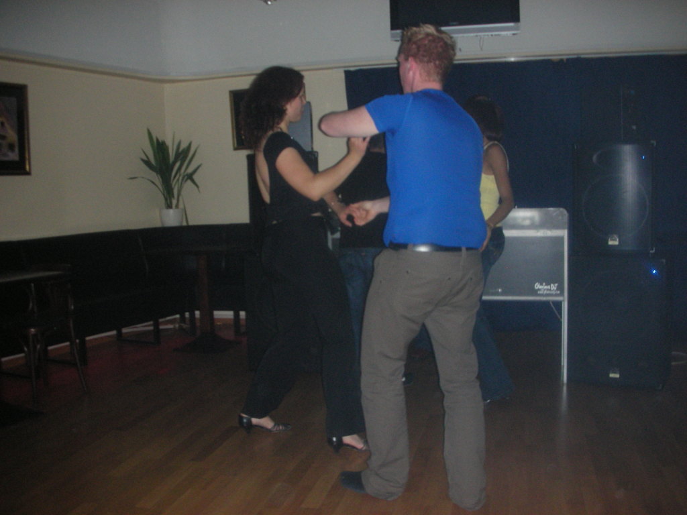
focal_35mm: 35
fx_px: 695
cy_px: 258
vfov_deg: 40.7
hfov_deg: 52.6
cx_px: 344
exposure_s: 1/60.1
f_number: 3
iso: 200
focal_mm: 5.8
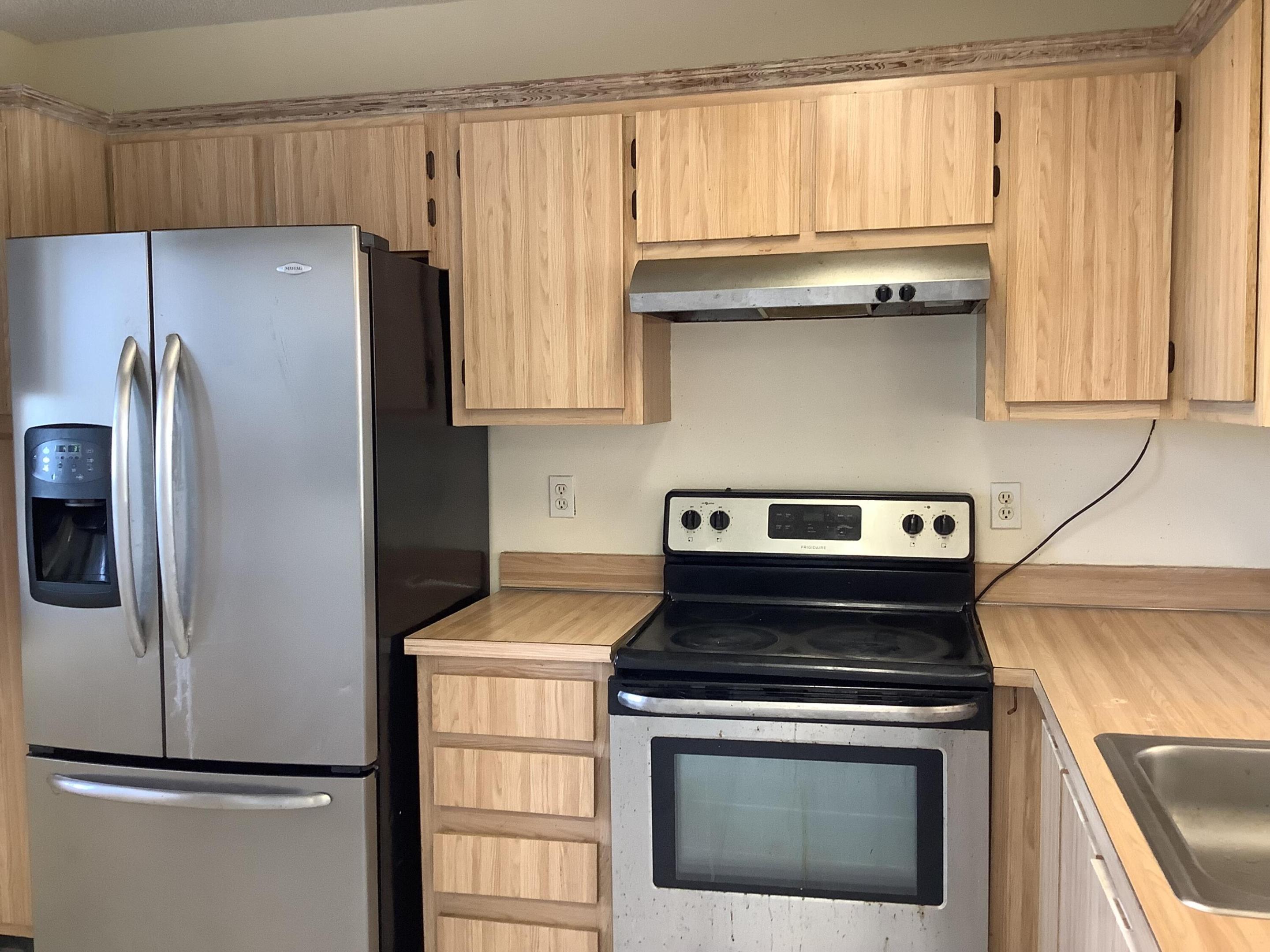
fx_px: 1137
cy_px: 476
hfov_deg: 58.4
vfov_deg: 45.4
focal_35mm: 31
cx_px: 635
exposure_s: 1/60
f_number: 2.4
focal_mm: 3.3
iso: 160
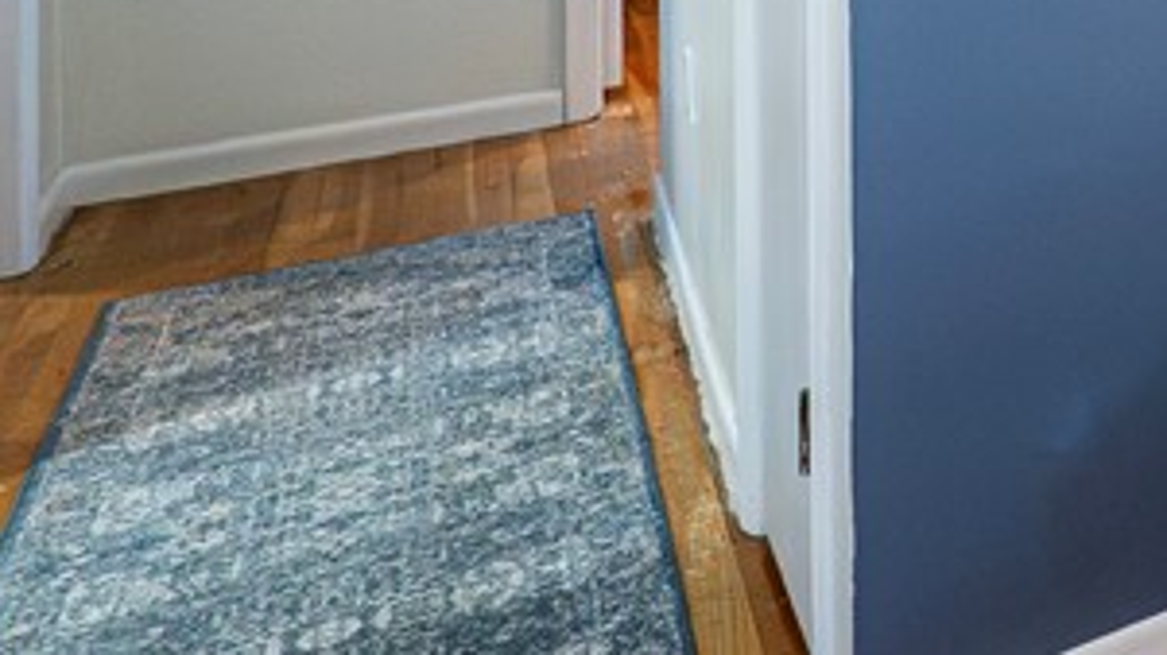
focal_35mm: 53
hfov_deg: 22.8
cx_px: 2068
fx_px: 1639
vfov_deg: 19.4
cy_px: -362
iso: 4000
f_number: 8
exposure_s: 1/60
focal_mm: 14
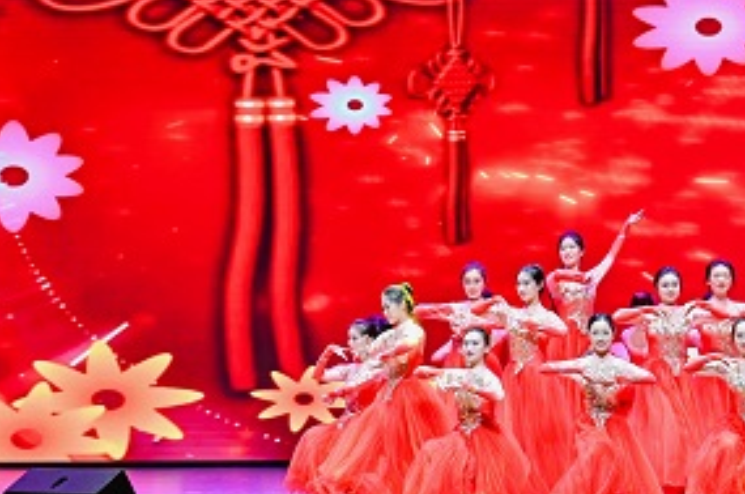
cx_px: 565
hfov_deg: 20.3
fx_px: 2066
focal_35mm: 100
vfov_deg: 13.6
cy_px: 345
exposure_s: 1/200
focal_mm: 57
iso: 2000
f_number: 5
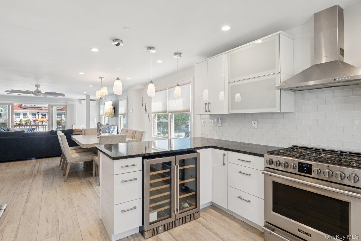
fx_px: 180
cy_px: 120
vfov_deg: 67.4
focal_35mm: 18
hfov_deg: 90.0
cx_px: 180
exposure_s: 1/5
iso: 125
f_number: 9
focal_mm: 18
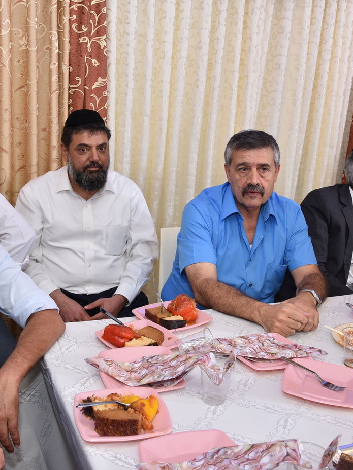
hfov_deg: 32.2
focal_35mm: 45
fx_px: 612
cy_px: 235
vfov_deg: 42.1
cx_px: 192
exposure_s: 1/160
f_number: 6.3
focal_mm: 31
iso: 1250
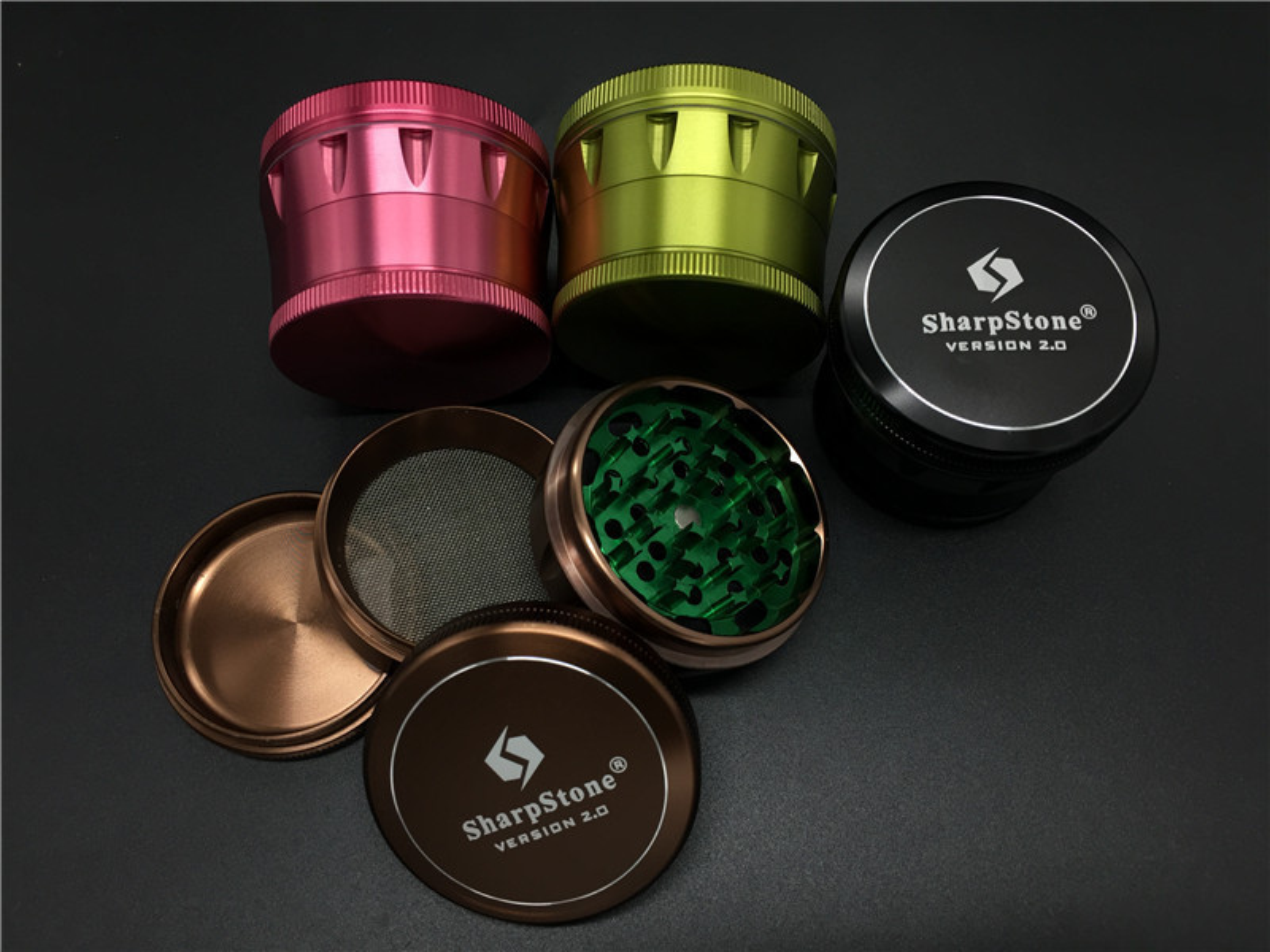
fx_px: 1064
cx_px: 635
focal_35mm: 29
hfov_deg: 61.7
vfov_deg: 48.2
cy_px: 476
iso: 50
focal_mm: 4.15
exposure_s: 1/100
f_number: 2.2
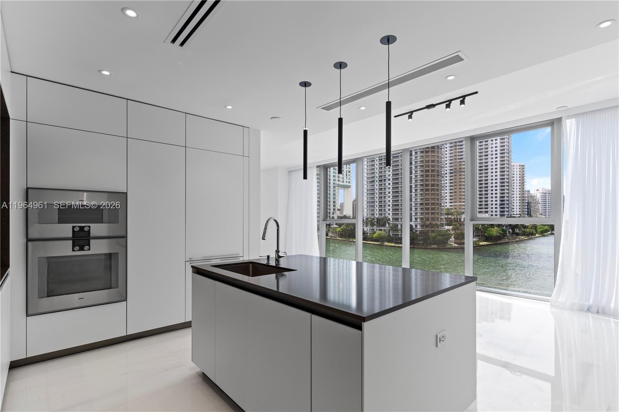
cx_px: 310
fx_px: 292
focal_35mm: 17
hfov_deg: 93.3
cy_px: 206
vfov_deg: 70.4
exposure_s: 1/20
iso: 100
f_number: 8
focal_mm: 17
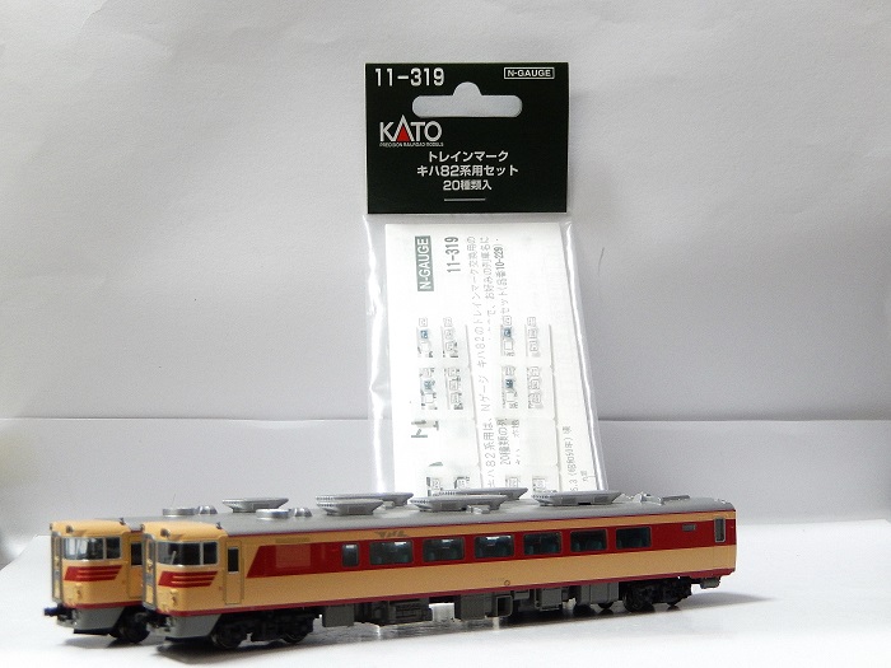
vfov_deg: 25.2
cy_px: 334
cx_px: 446
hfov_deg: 33.2
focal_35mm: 58
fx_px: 1493
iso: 400
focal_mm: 10.4
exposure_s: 1/10
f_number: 4.6
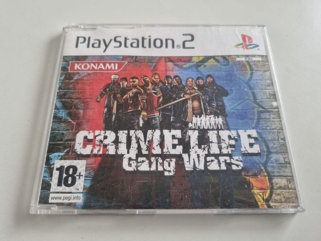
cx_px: 160
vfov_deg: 53.1
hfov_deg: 67.3
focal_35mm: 26
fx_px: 241
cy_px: 120
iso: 200
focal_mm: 5.4
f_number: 1.8
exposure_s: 1/100
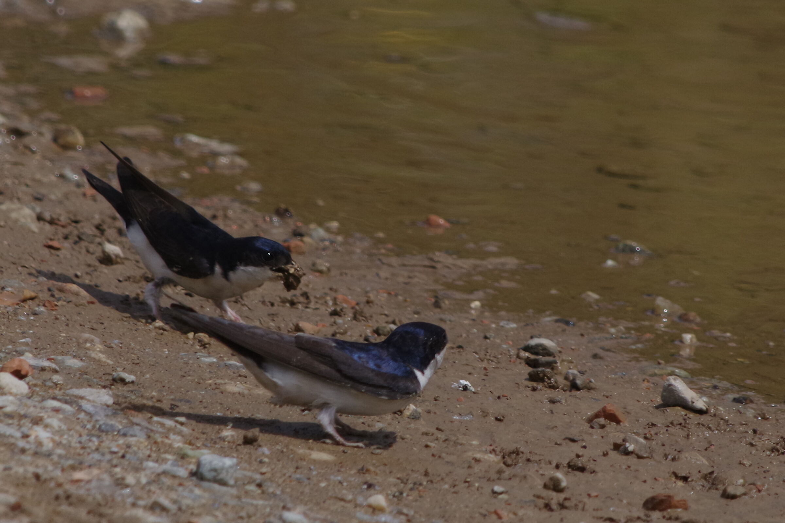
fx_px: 8722
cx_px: 392
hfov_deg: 5.2
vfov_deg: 3.4
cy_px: 262
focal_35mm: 400
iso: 640
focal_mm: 400
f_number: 4.5
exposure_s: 1/2500
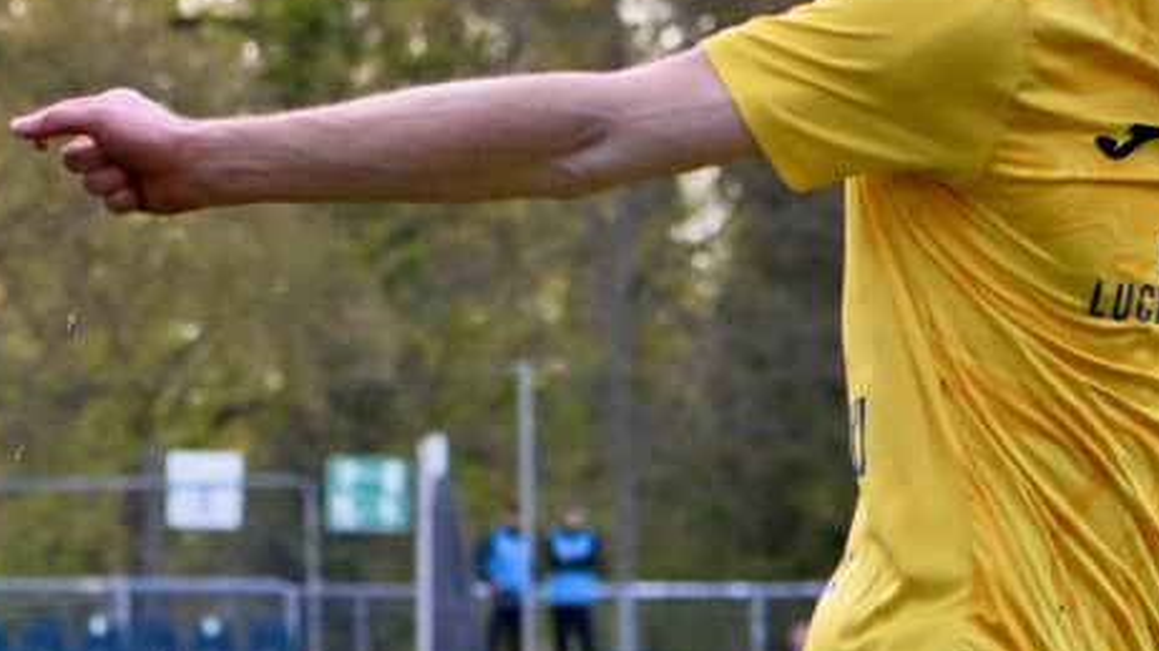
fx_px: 13580
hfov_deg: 4.9
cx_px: 1415
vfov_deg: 2.7
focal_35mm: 442
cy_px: 1034
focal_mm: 95
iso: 2500
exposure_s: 1/1600
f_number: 5.6
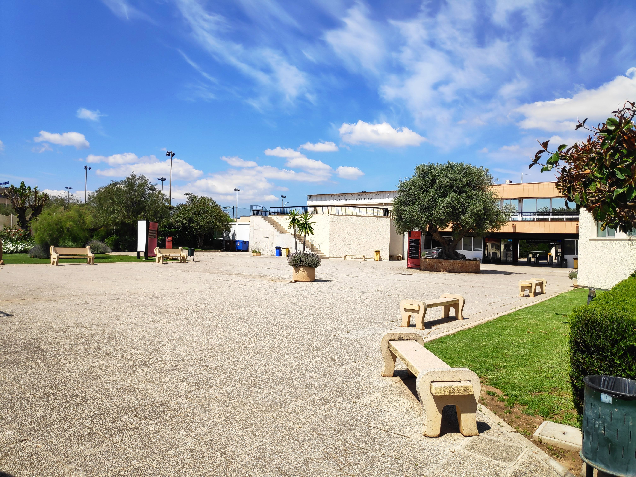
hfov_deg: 81.7
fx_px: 367
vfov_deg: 66.0
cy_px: 238
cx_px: 318
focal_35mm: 20
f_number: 1.9
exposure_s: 1/2302
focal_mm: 3.94
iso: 100
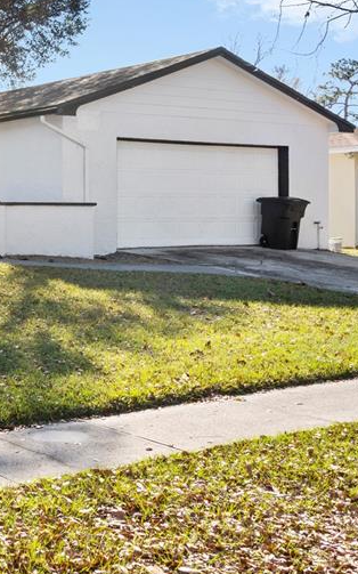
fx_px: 875
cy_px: 229
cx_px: -139
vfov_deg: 36.2
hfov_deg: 20.6
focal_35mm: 56
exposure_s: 1/125
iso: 100
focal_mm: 18
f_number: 9
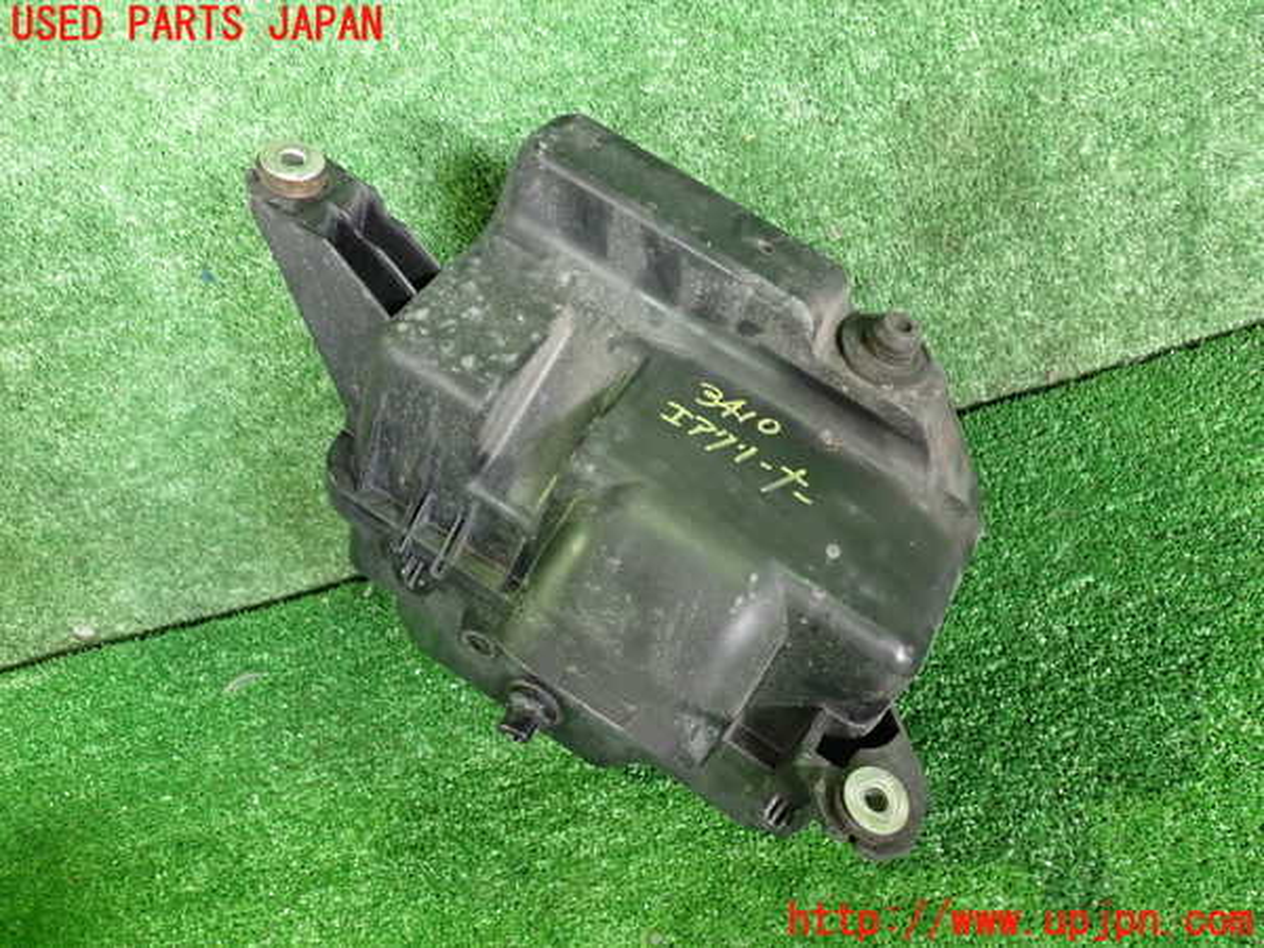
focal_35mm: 30
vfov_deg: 46.8
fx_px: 1095
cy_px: 474
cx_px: 632
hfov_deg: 60.0
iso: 800
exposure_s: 1/30
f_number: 2.3
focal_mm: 5.4
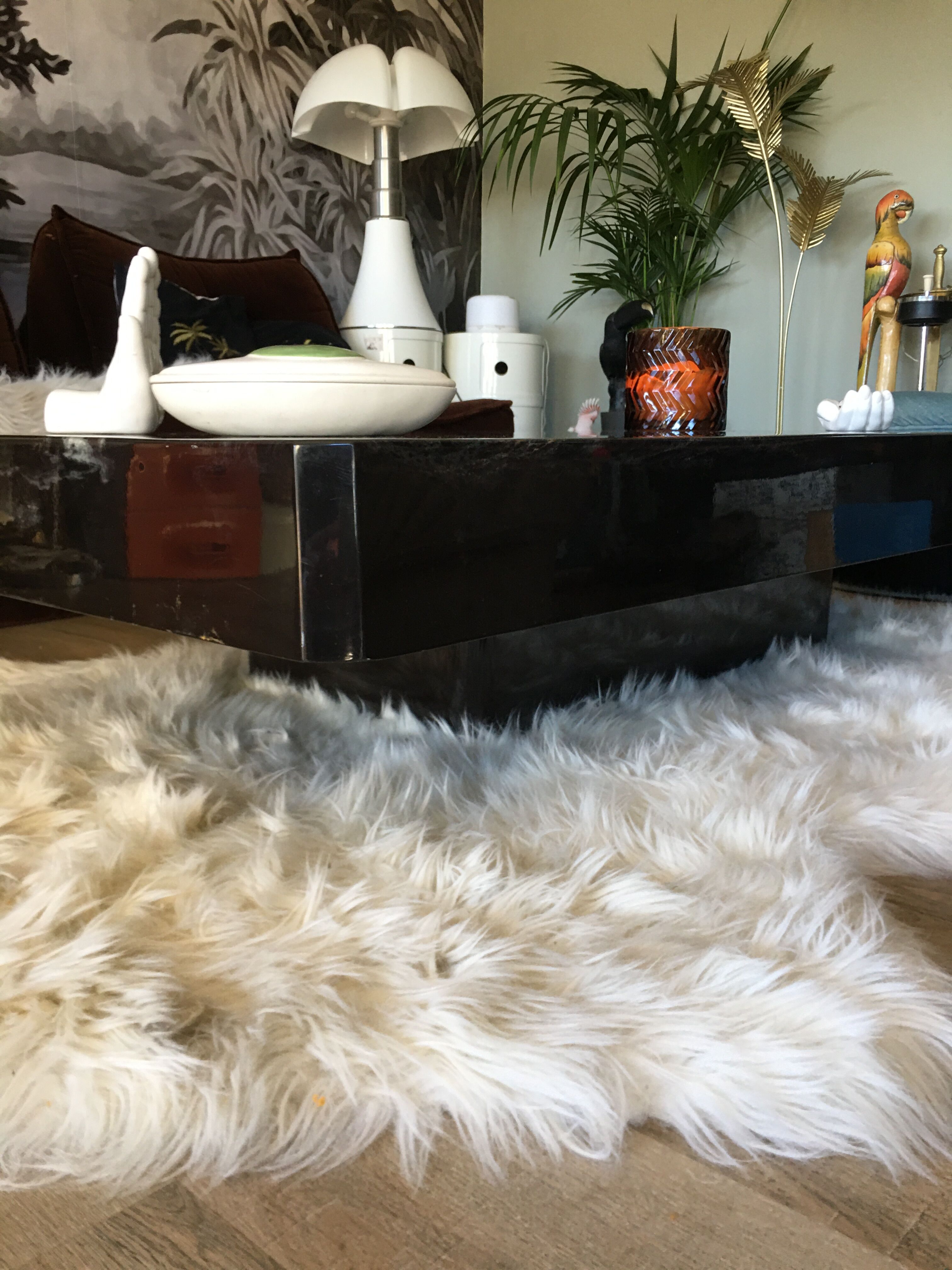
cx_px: 476
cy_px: 635
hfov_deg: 48.2
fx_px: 1063
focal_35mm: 29
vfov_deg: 61.7
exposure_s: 1/33
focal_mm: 4.15
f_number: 2.2
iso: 50
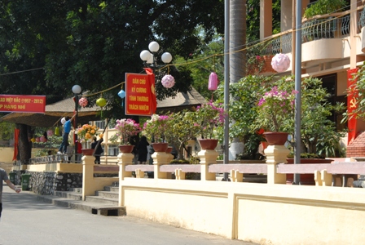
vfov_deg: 20.2
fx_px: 685
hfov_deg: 29.8
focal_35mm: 68
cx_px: 182
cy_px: 122
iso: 320
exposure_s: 1/400
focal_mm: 45
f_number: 10
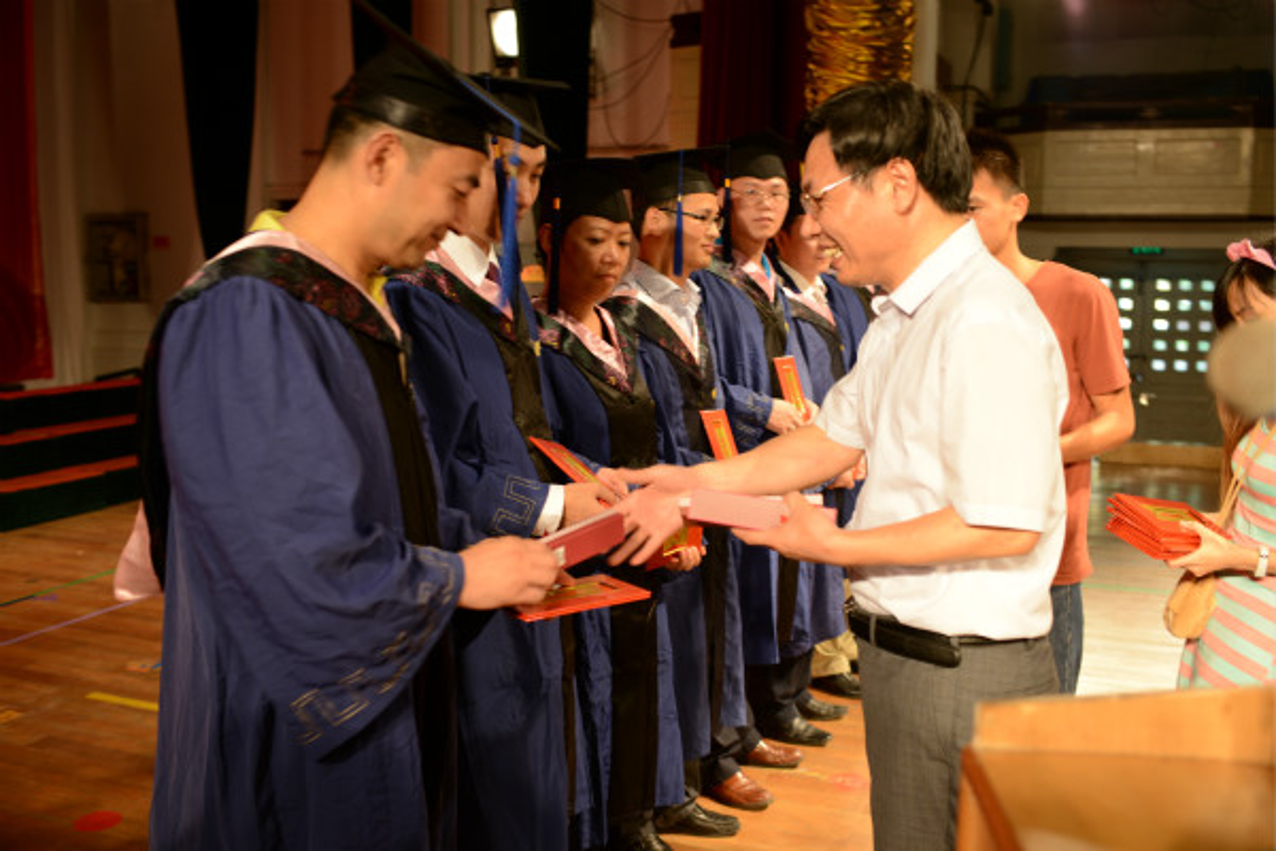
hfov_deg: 54.4
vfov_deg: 37.9
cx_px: 638
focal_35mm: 35
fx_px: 1240
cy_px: 426
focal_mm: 35
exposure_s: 1/60
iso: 400
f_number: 4
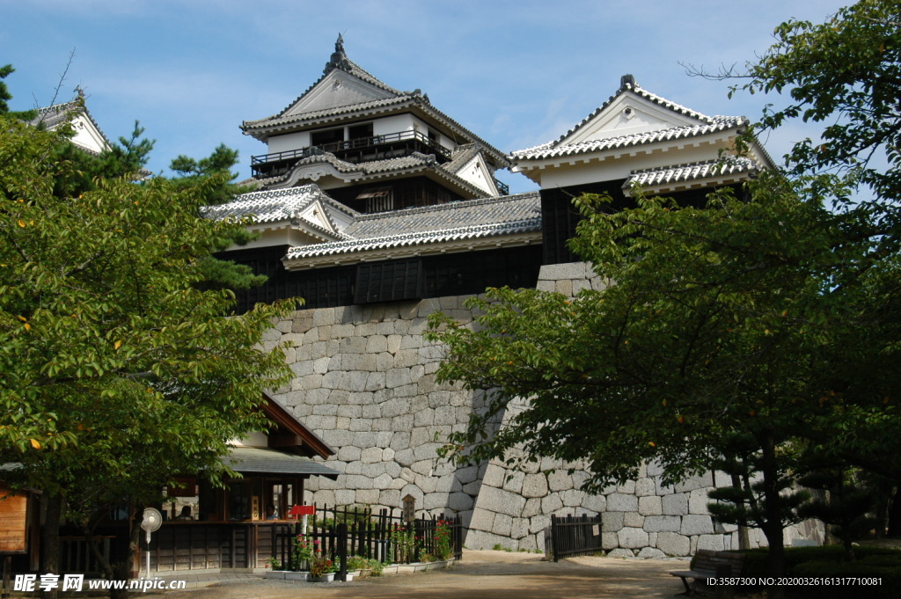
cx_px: 450
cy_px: 300
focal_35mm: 51
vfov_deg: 26.4
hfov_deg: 38.9
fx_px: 1275
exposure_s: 1/320
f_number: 9
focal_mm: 34
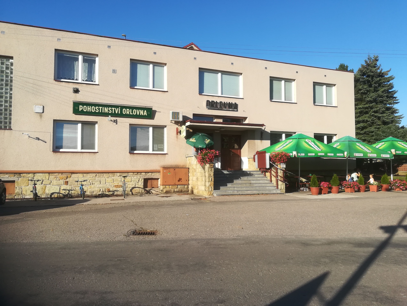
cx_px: 204
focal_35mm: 26
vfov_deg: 53.1
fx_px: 306
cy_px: 153
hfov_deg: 67.3
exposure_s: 1/767
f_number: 2.2
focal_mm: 3.83
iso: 50
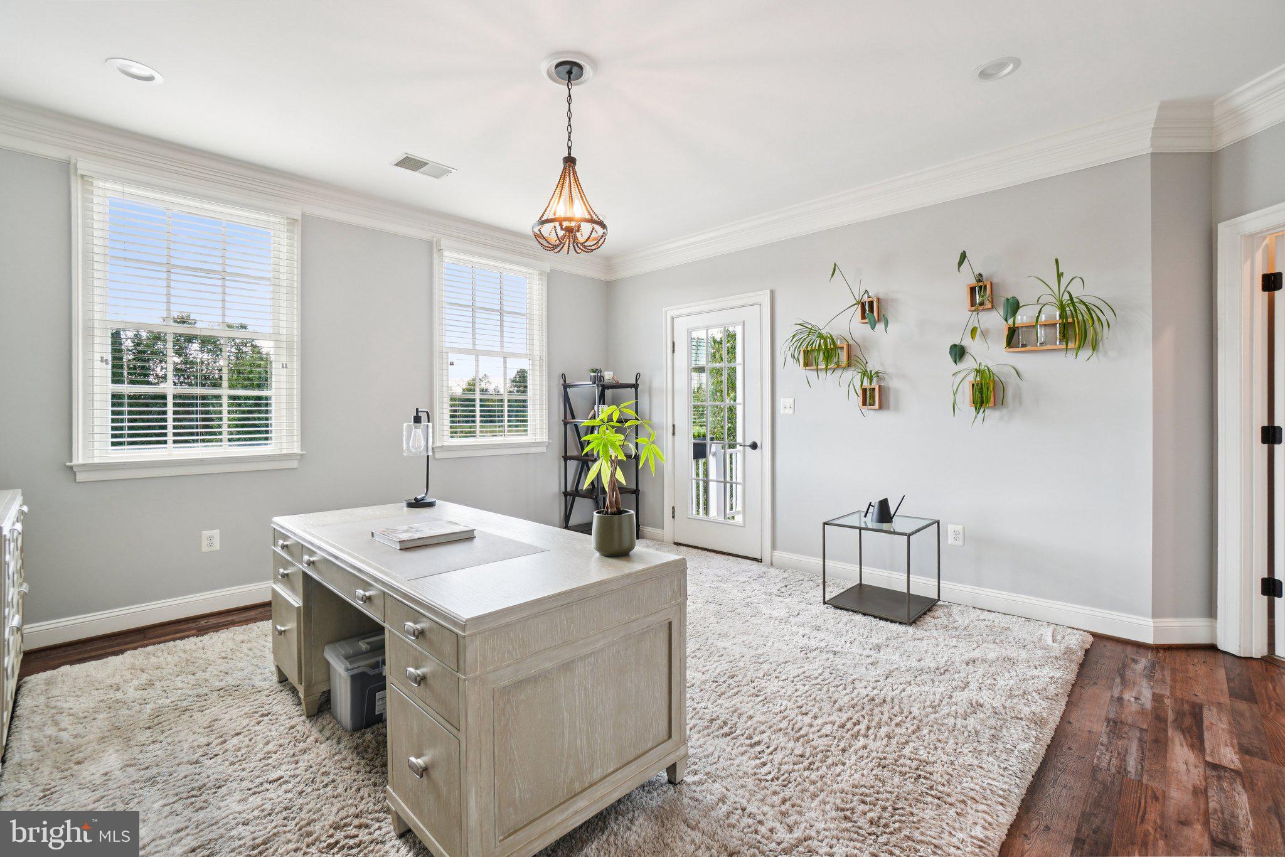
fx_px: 535
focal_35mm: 15
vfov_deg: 77.3
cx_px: 642
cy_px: 428
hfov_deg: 100.4
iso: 100
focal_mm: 10
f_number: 7.1
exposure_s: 1/8
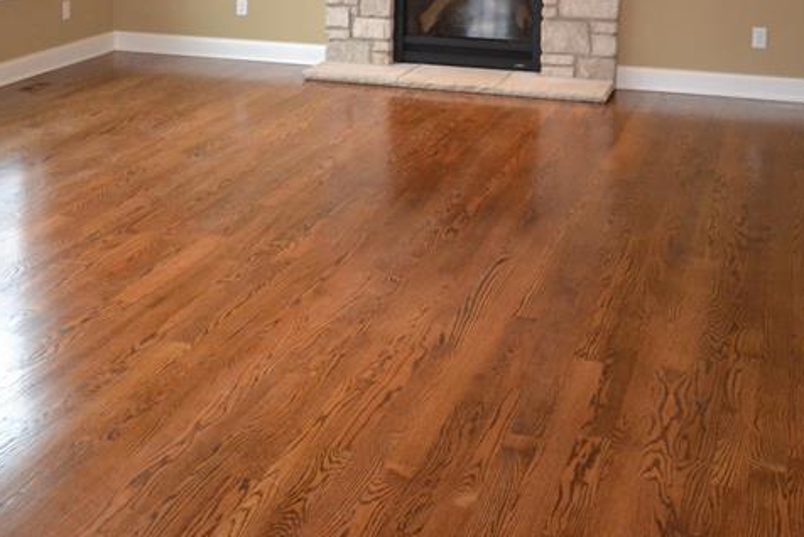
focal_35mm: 58
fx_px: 1299
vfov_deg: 22.1
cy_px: -54
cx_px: 274
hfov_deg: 34.1
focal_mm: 17
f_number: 5.3
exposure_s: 1/60
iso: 1600
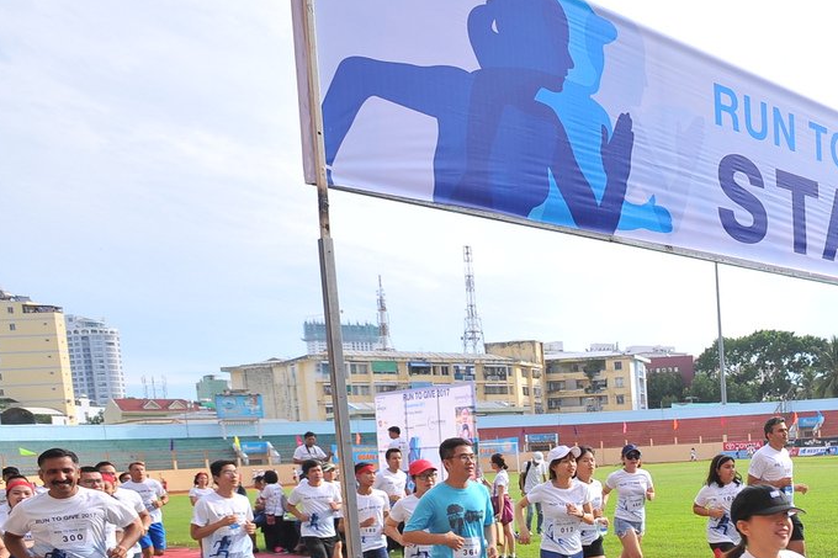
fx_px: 931
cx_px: 859
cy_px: 534
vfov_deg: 31.3
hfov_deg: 41.4
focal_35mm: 40
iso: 200
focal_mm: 17
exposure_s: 1/320
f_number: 6.3
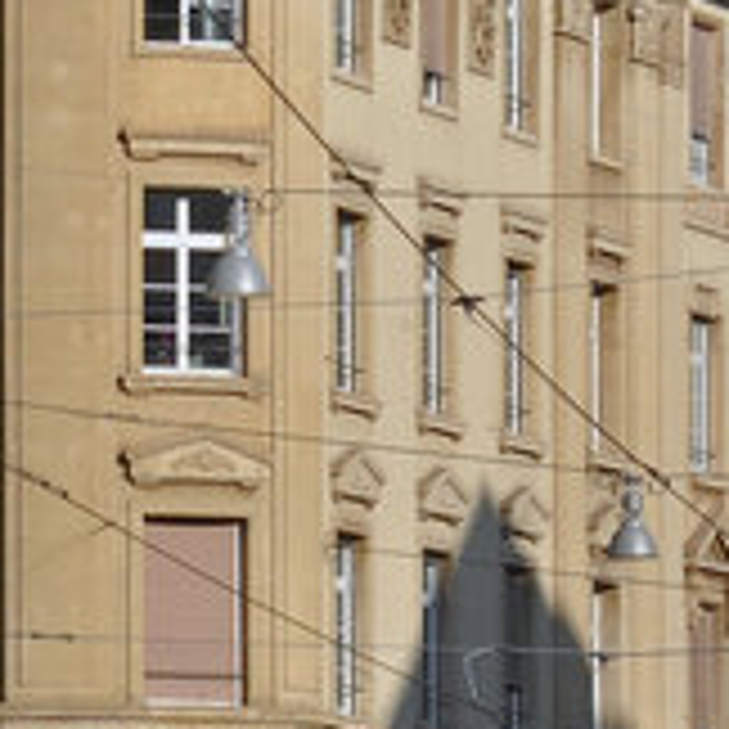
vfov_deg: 4.2
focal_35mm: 416
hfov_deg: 4.1
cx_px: -1408
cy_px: 673
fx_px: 9912
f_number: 10
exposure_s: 1/800
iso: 250
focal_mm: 44
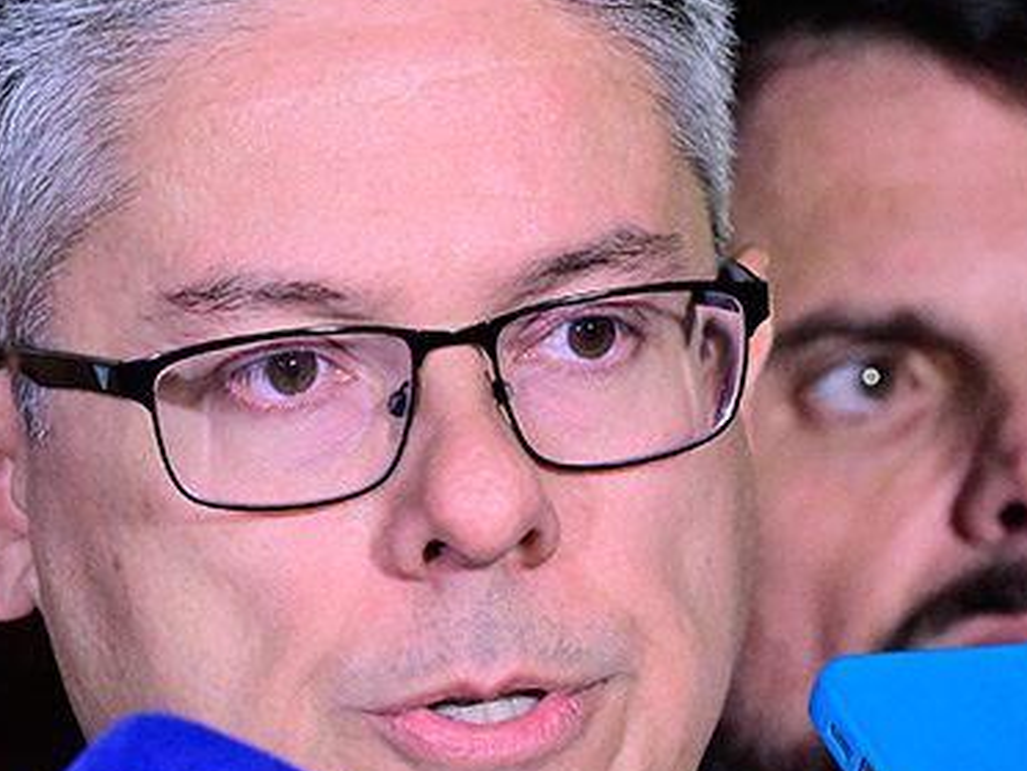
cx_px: 489
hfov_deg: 3.7
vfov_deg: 2.8
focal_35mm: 533
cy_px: 492
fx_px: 15813
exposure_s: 1/200
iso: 4000
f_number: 4
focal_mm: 160
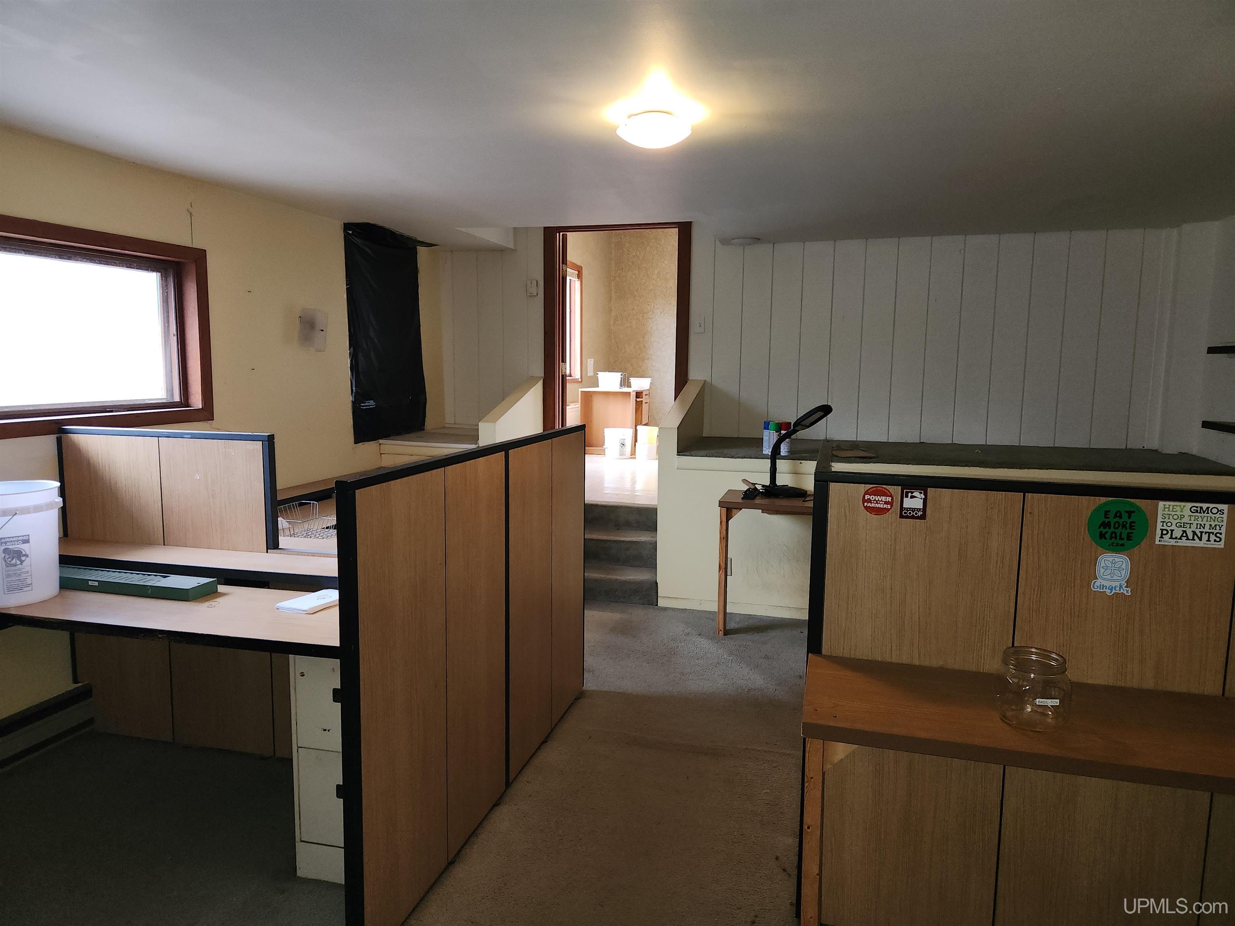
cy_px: 463
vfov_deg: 58.9
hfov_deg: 73.9
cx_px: 618
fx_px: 821
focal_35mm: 23
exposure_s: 1/20
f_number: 1.8
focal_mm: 5.4
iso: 125
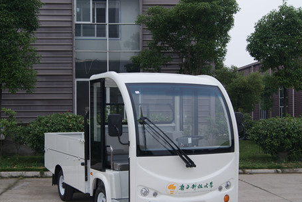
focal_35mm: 52
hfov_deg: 38.0
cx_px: 124
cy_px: 123
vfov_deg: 26.0
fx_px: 437
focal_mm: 26
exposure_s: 1/160
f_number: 6.3
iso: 100
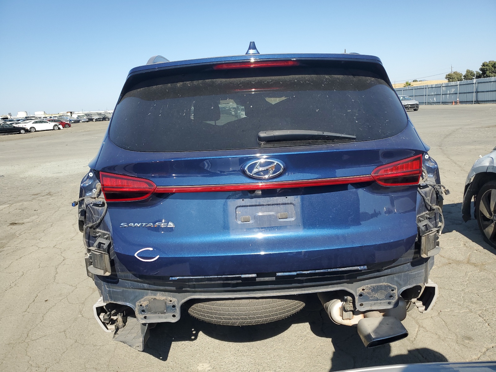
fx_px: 373
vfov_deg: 53.1
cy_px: 186
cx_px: 248
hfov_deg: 67.3
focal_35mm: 26
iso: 50
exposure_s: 1/2500
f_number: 1.5
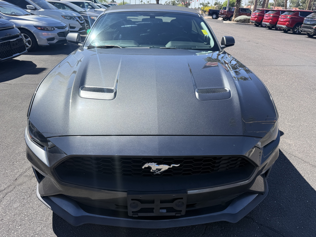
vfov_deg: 56.8
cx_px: 158
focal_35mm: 24
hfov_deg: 71.6
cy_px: 118
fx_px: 219
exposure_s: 1/2907
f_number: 1.78
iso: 80
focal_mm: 6.76
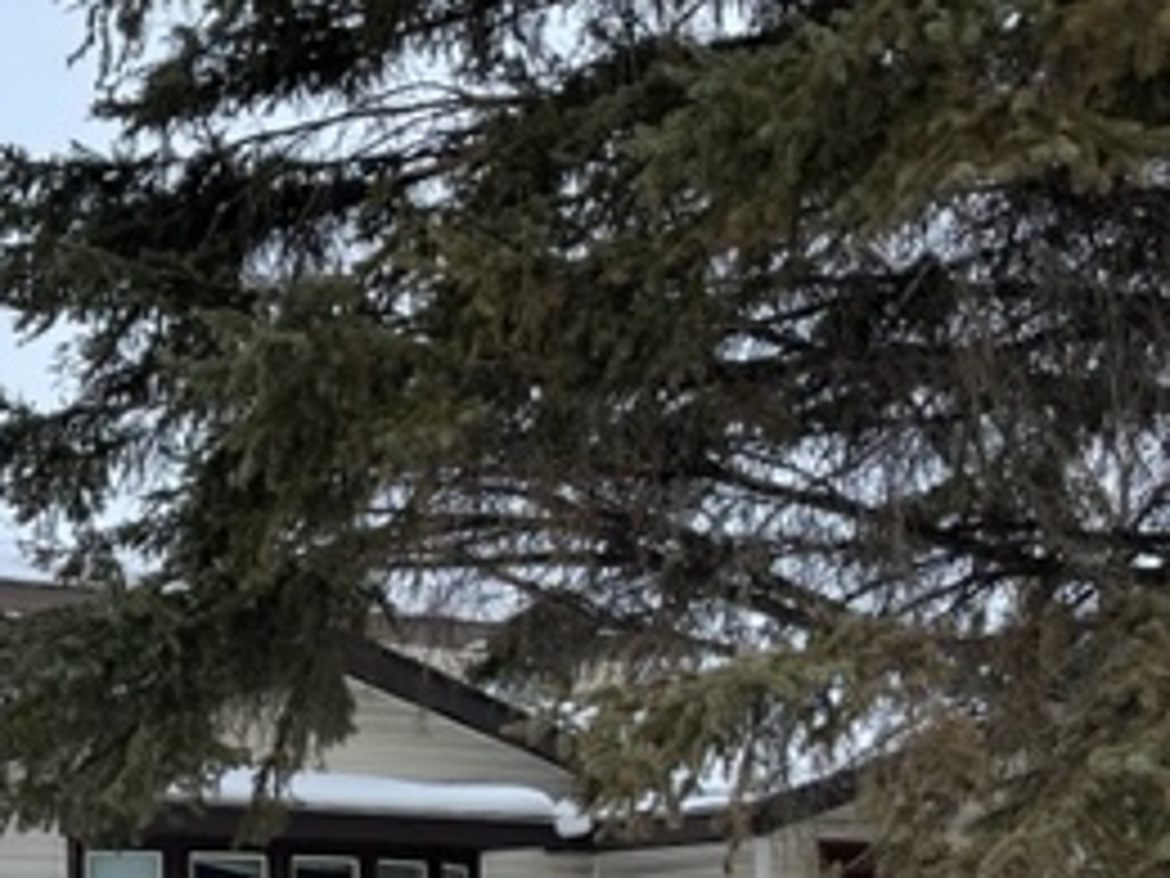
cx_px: -18
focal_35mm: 64
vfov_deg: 22.3
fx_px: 2163
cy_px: 815
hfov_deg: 28.3
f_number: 1.6
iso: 32
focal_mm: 5.1
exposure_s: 1/1456
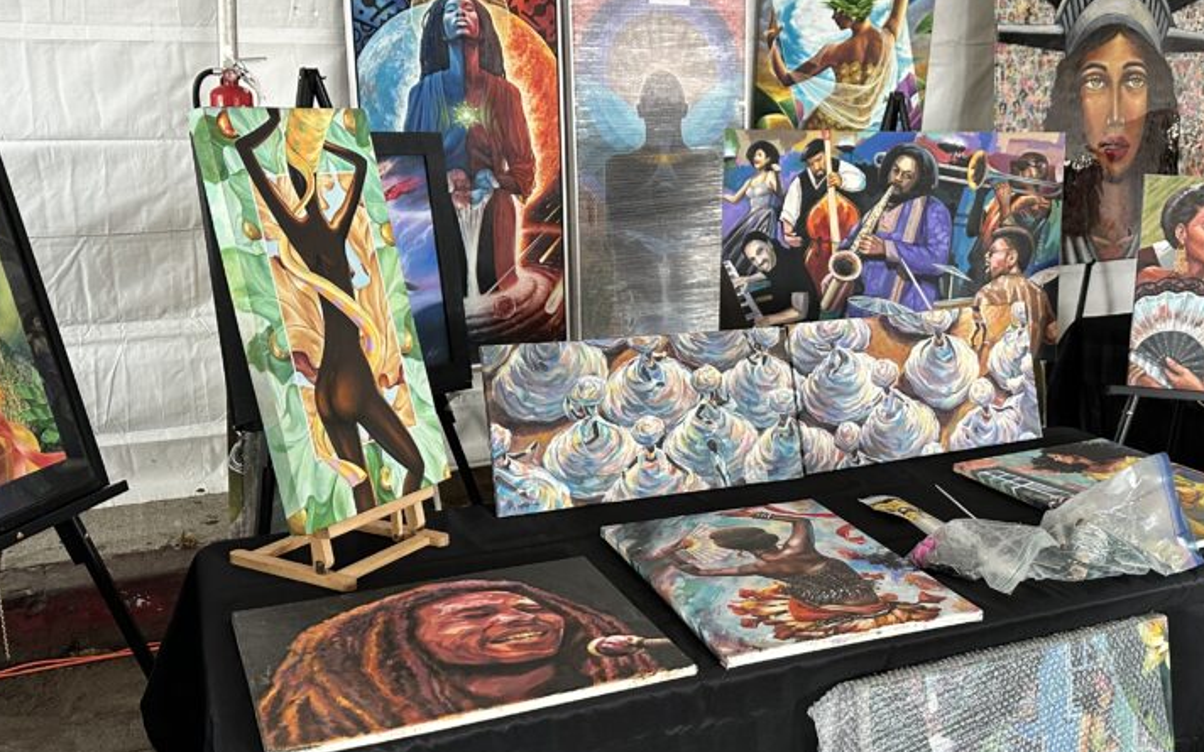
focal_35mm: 35
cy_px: 371
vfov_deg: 36.3
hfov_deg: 54.9
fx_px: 1148
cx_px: 725
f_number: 1.78
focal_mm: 6.86
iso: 320
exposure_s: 1/60
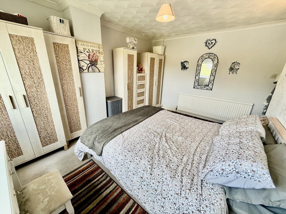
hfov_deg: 102.1
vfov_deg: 85.7
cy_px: 107
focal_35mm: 14
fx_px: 116
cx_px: 143
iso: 100
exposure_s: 1/100
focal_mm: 2.22
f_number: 2.2
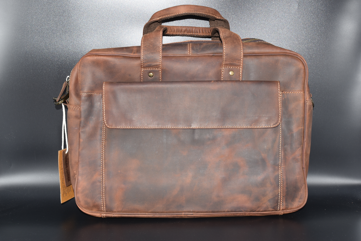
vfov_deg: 29.9
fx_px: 451
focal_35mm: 45
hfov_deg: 43.6
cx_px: 180
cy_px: 120
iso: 110
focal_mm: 30
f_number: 8
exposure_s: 1/60
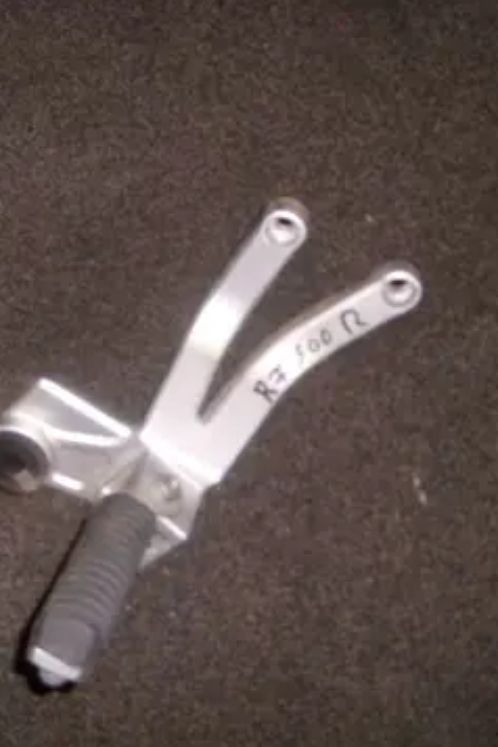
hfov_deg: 27.3
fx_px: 1017
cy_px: 372
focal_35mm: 49
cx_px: 153
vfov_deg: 40.3
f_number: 2.8
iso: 50
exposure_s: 1/30
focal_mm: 5.8
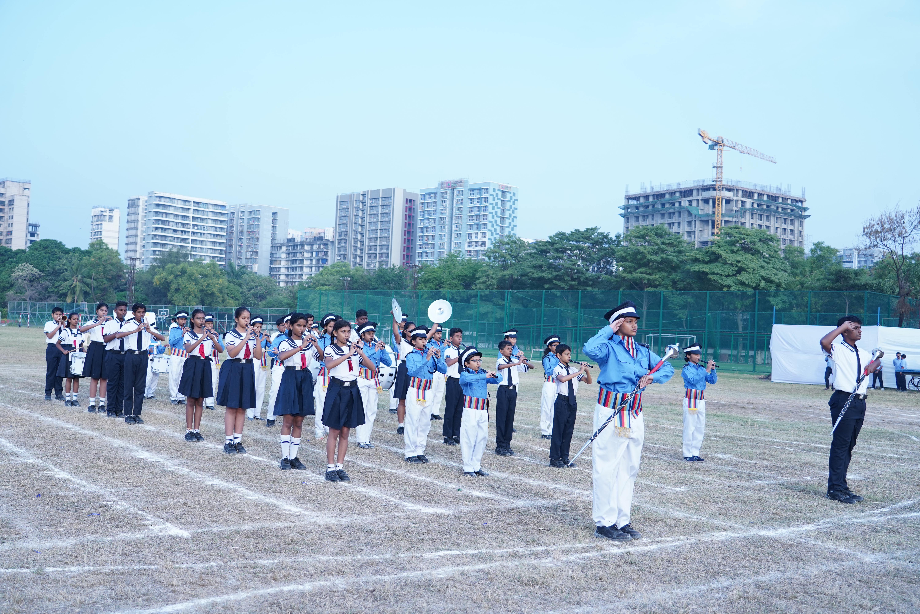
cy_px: 307
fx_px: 920
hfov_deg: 53.1
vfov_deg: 36.9
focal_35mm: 36
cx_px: 460
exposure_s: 1/500
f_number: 4
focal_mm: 36
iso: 320
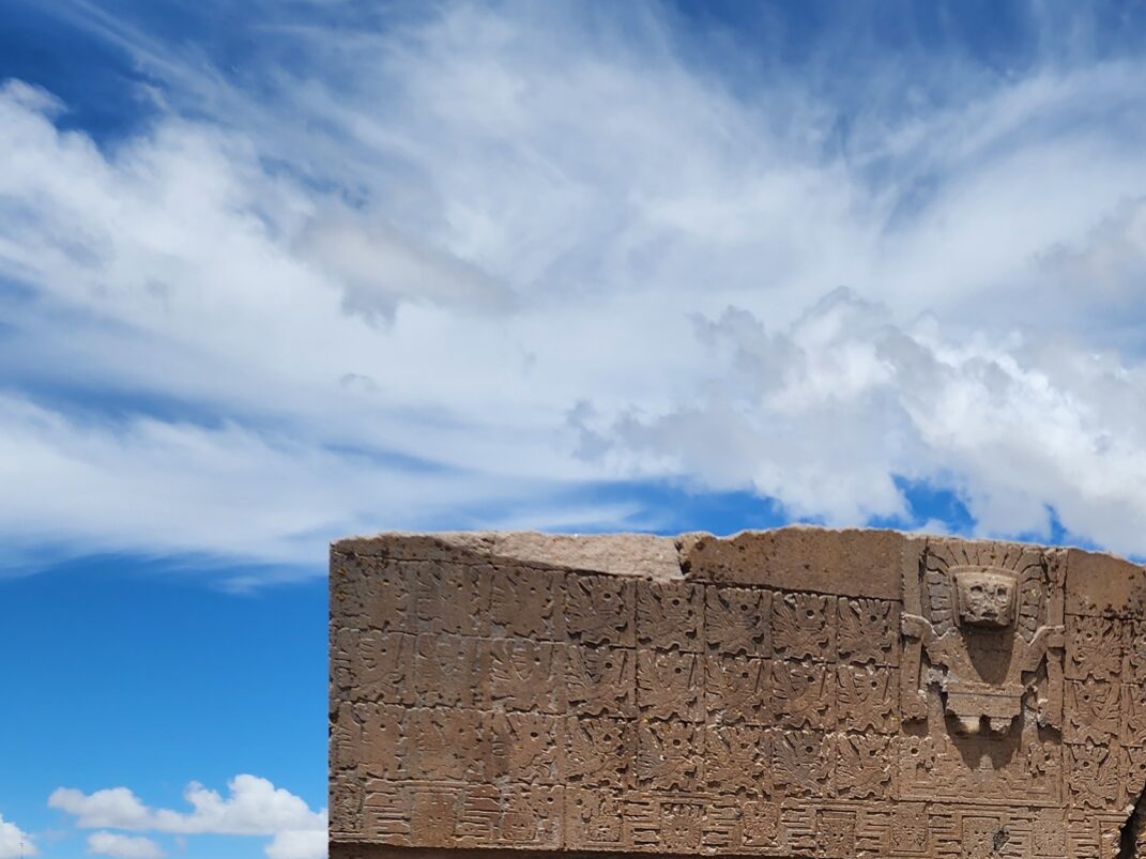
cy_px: 946
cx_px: 1044
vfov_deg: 24.7
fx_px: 1821
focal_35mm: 55
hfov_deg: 33.0
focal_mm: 6.4
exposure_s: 1/1957
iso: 12
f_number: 1.8
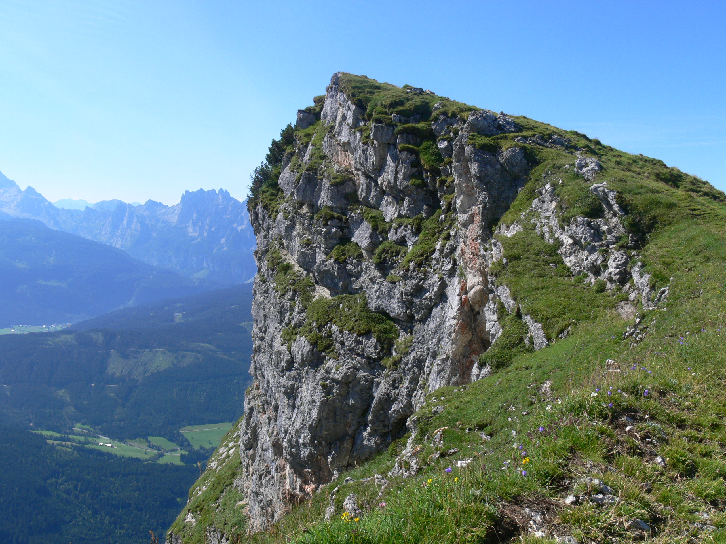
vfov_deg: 40.7
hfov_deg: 52.6
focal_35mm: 35
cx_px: 363
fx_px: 734
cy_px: 272
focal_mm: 7.4
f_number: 5.6
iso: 80
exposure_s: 1/320
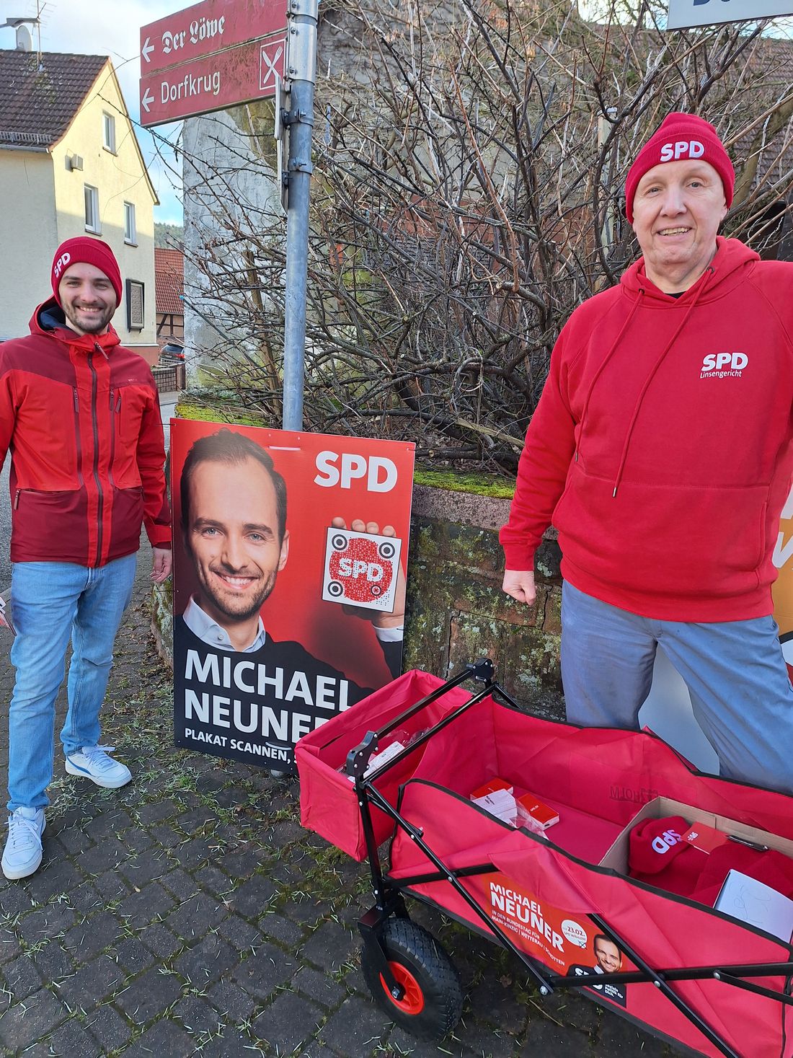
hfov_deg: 58.9
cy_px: 529
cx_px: 396
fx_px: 703
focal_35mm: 23
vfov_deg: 73.9
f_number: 1.8
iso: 40
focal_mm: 5.54
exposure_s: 1/447
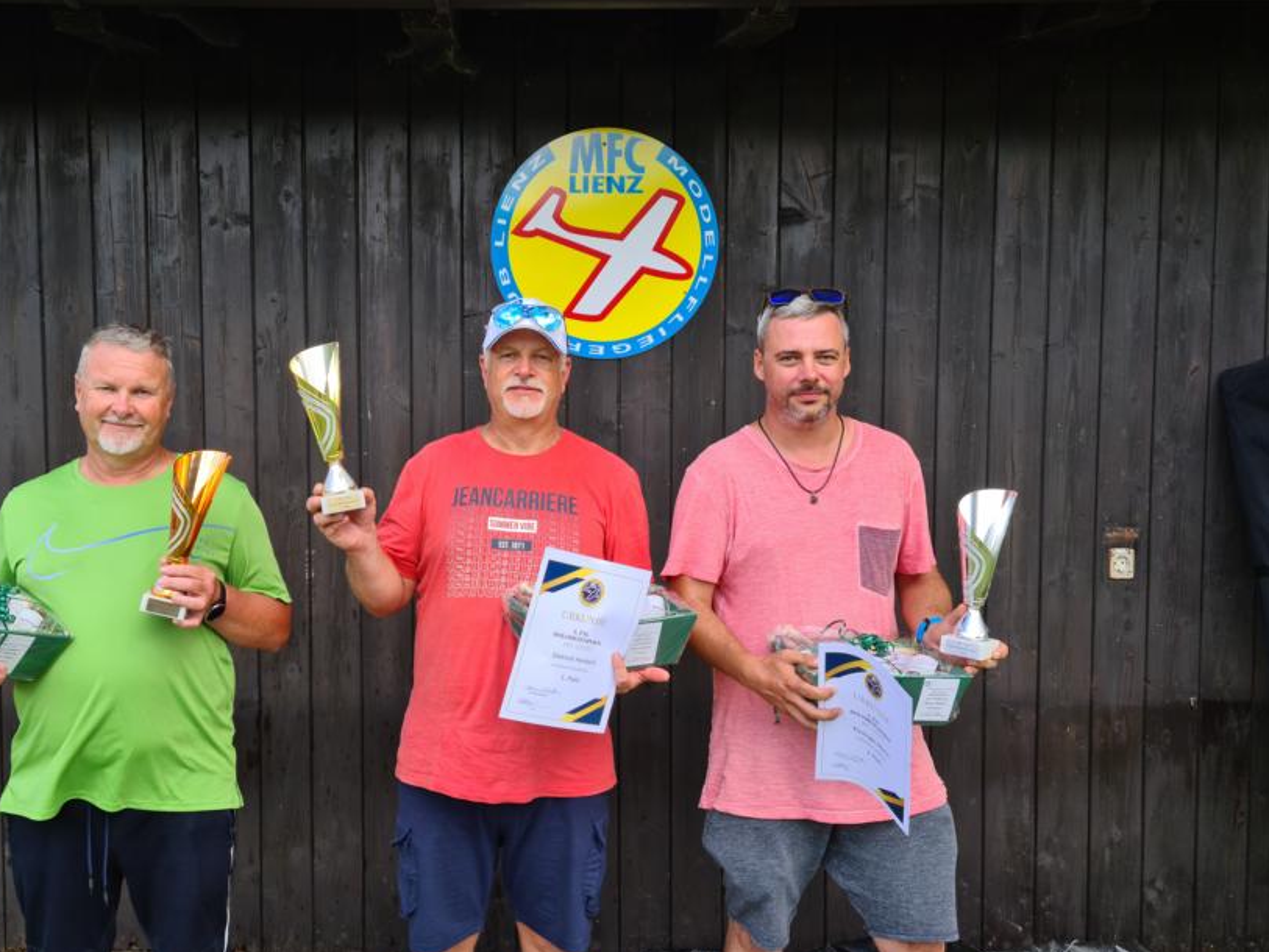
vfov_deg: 41.8
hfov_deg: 53.5
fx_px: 1247
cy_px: 498
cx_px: 501
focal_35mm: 34
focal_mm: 5.9
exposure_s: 1/219
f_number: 2
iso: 25
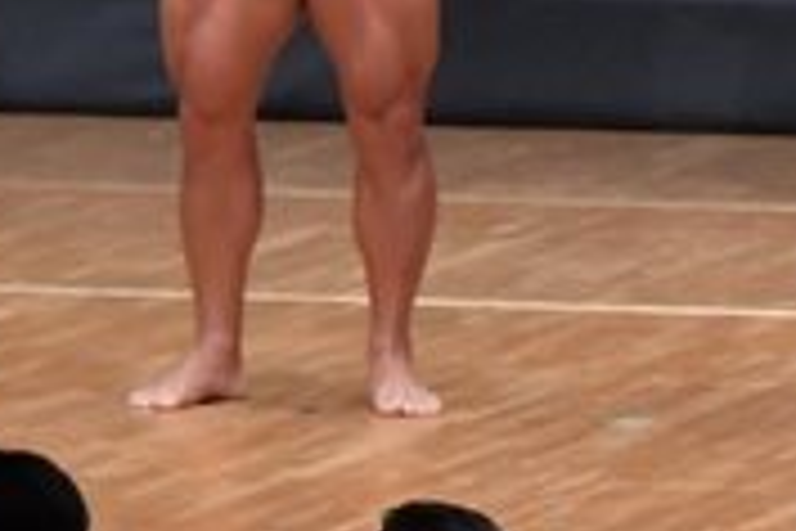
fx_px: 16273
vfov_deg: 1.9
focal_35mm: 736
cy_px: -72
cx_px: 1387
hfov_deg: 2.8
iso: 6400
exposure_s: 1/400
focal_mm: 112
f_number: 5.6
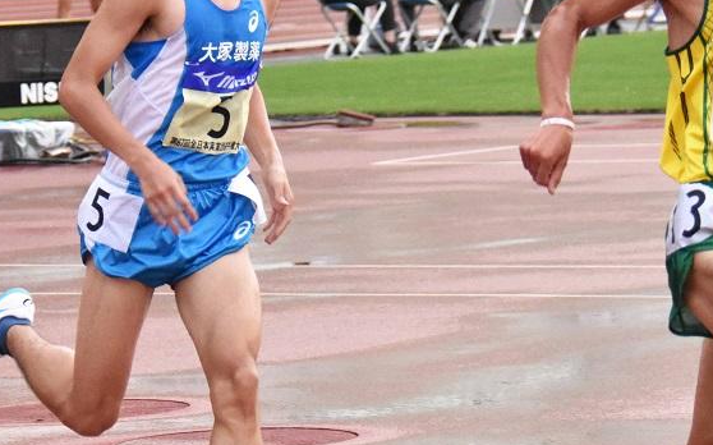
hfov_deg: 6.4
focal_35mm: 329
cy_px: 194
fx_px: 6389
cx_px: 264
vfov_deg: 4.0
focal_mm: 100
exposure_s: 1/640
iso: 4000
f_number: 6.3
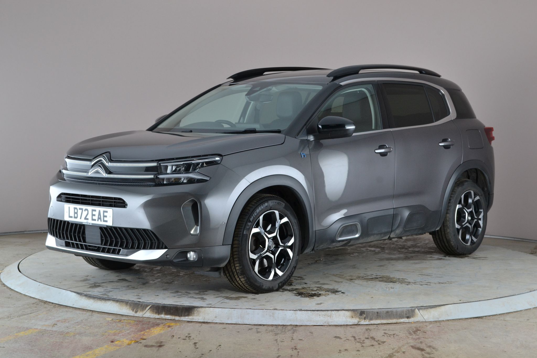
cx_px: 268
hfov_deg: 29.9
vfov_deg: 20.2
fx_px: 1007
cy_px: 179
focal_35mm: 68
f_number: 10
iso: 450
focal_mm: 45
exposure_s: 1/8
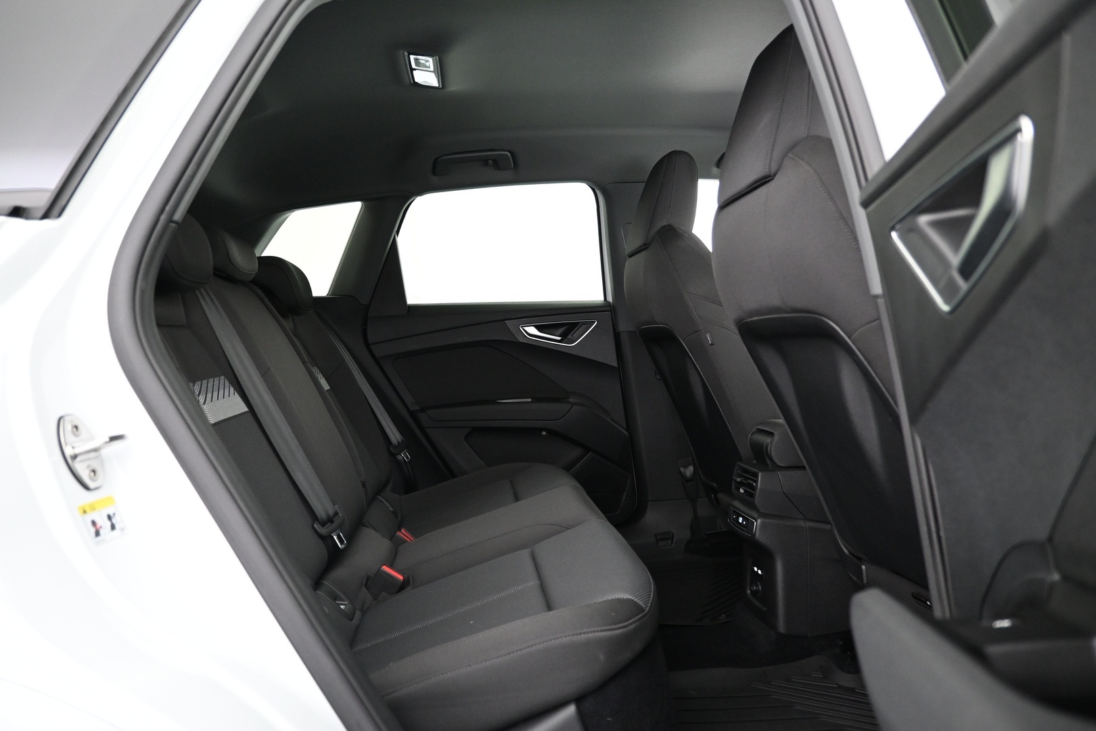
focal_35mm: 24
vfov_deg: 53.1
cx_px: 548
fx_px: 731
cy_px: 366
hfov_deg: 73.7
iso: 1600
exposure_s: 1/10
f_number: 3.5
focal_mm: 16
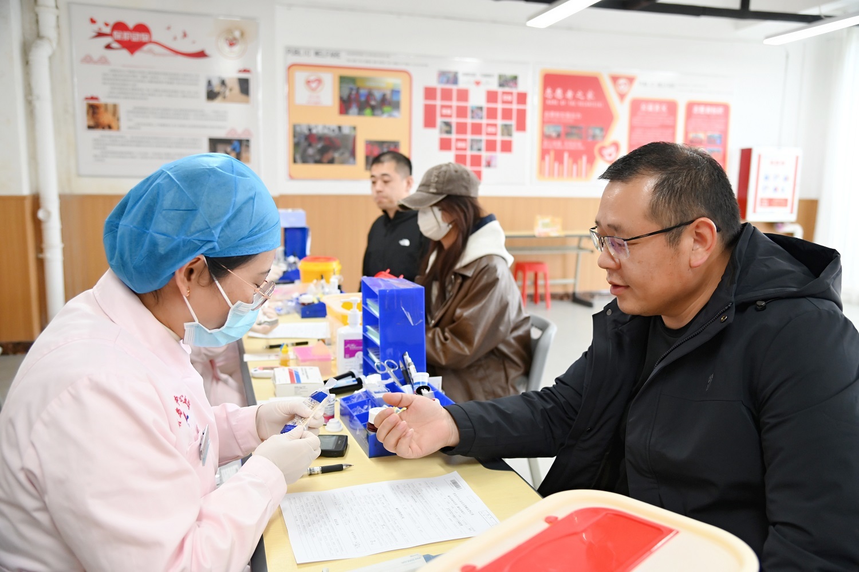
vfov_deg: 42.3
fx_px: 739
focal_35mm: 31
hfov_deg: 60.3
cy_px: 286
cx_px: 430
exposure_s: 1/125
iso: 2000
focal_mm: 31
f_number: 4
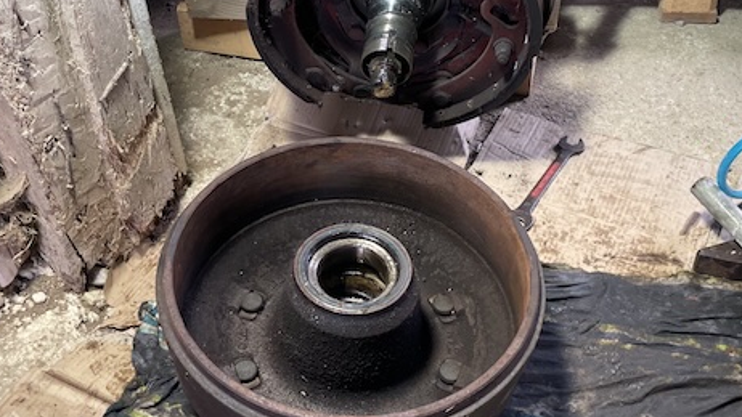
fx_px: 905
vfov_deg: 25.9
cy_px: 155
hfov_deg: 44.6
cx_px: 374
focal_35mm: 46
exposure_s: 1/100
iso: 64
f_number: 1.6
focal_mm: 4.2
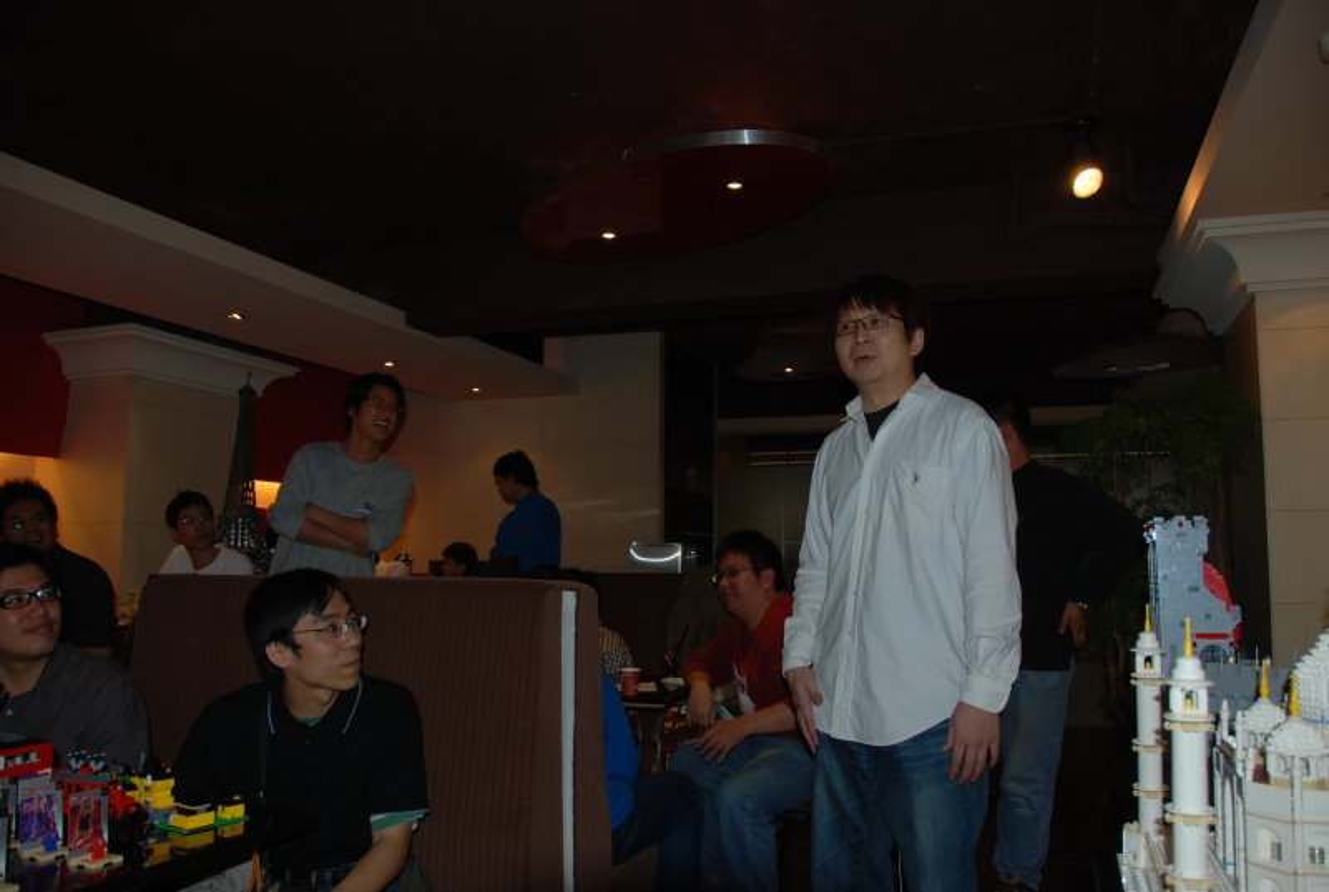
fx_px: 999
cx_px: 664
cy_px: 446
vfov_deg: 48.1
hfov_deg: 67.3
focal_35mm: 27
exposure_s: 1/60
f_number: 3.5
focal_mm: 18
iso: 100
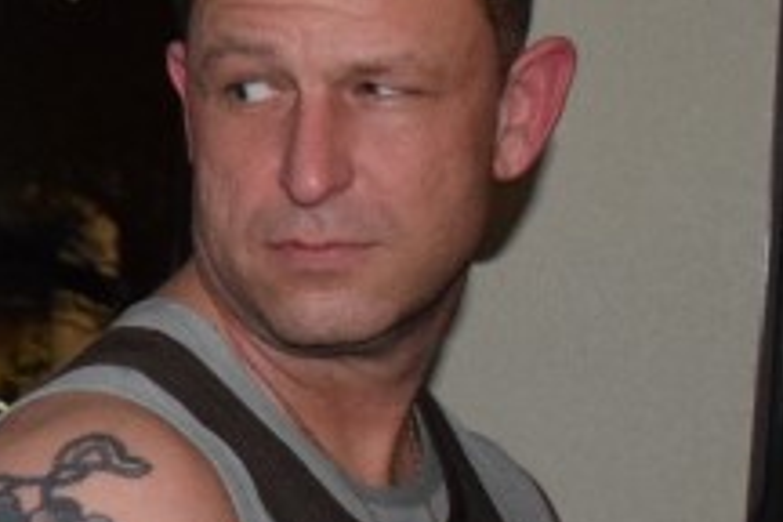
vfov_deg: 9.3
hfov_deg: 12.6
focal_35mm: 144
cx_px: -768
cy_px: 750
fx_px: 3132
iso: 3200
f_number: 3.5
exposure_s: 1/60
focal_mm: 18
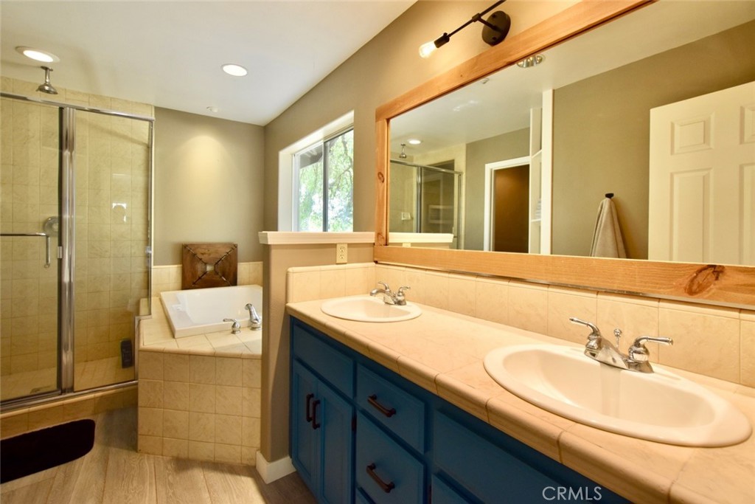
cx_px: 378
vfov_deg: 77.3
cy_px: 252
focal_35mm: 15
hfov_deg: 100.4
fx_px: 315
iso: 400
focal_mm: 10
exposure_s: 1/80
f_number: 4.5
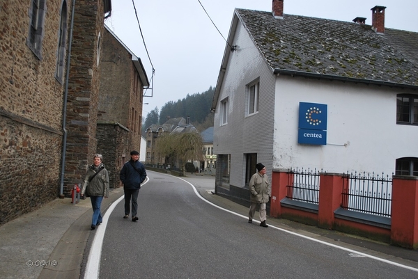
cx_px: 209
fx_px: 418
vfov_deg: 36.9
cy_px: 140
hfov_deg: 53.1
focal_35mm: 36
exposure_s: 1/80
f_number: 4.5
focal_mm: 24
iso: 200
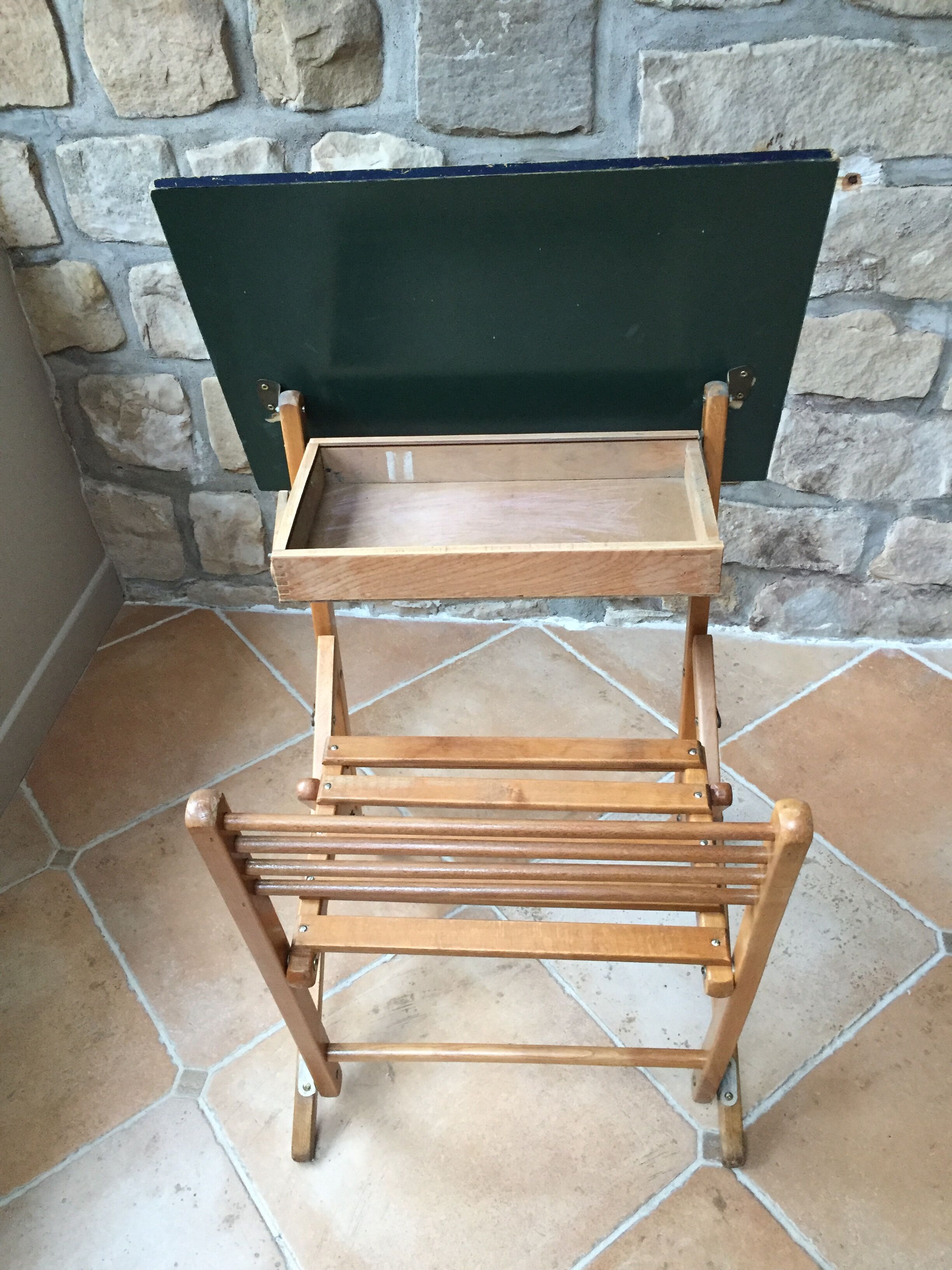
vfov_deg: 61.7
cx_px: 476
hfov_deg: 48.2
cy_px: 635
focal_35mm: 29
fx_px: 1063
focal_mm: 4.15
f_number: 2.2
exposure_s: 1/33
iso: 250
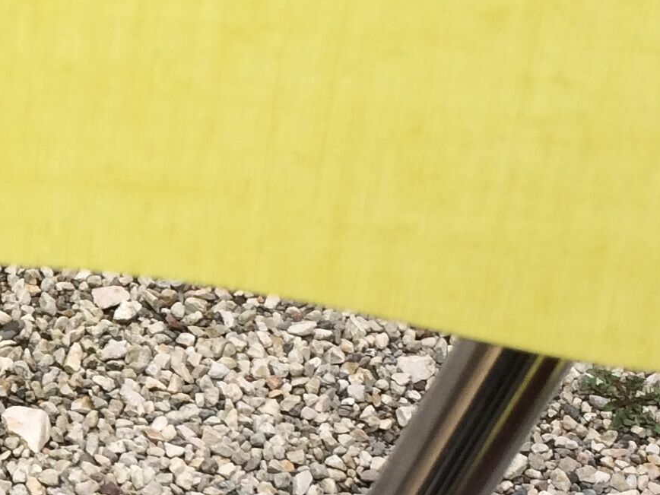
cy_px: 454
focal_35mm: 109
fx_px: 2078
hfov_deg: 17.2
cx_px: -135
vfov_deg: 13.5
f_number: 2.2
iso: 32
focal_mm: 4.15
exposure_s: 1/641
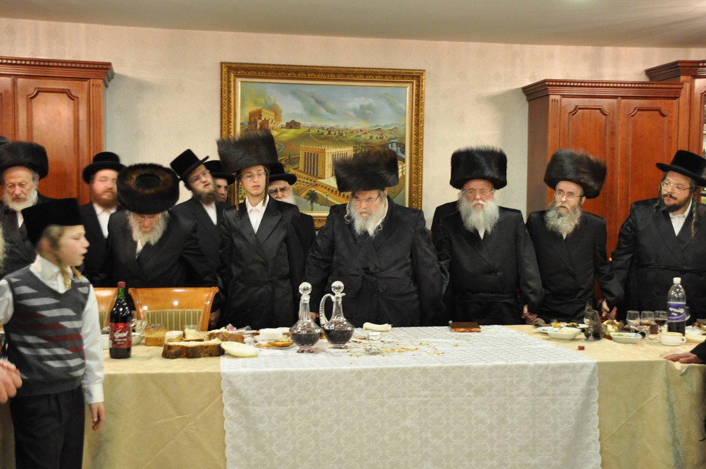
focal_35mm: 51
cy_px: 234
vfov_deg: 26.4
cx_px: 353
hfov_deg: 38.9
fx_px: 999
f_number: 4.5
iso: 1000
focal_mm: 34
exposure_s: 1/40
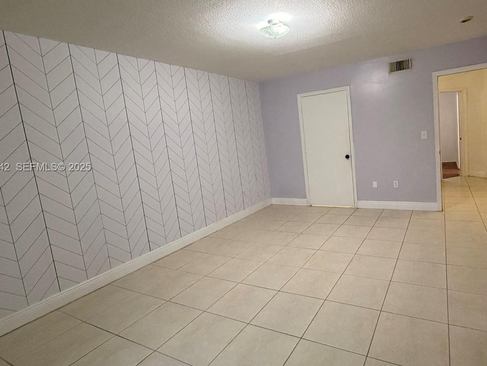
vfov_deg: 65.9
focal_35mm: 20
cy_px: 168
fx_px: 281
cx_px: 304
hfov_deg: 80.3
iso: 400
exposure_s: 1/60
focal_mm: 2.22
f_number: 2.2
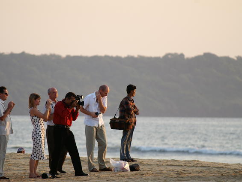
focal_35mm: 490
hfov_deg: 4.0
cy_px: 91
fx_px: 3426
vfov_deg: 3.0
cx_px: 109
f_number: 6.3
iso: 200
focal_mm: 300
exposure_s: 1/200
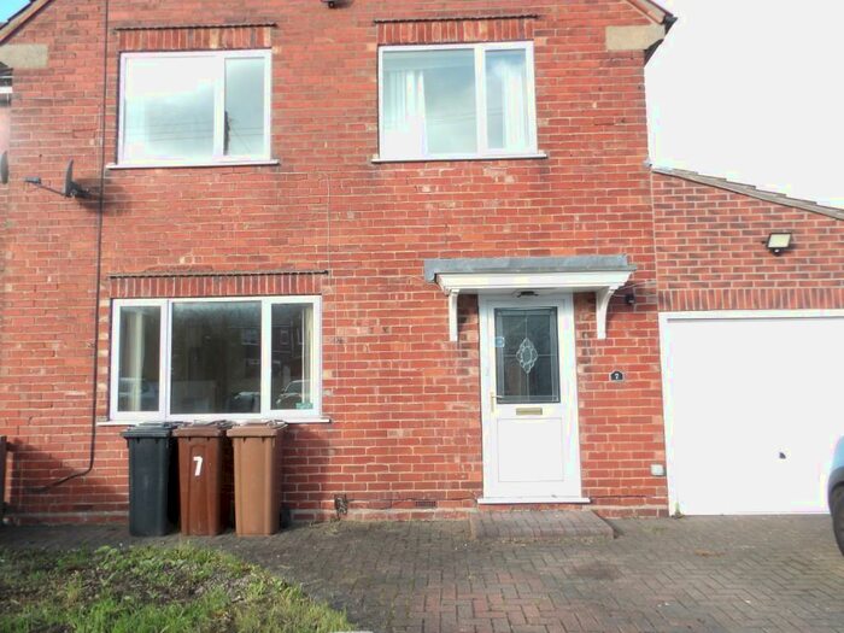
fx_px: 585
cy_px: 316
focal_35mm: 24
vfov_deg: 56.8
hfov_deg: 71.6
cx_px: 422
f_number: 4.1
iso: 100
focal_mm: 4.3
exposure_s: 1/136
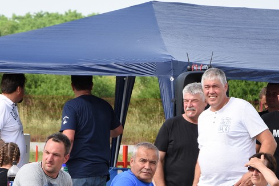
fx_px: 2806
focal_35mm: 362
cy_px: 143
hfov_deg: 5.7
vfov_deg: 3.8
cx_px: 142
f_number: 7.1
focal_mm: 105
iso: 100
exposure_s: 1/160
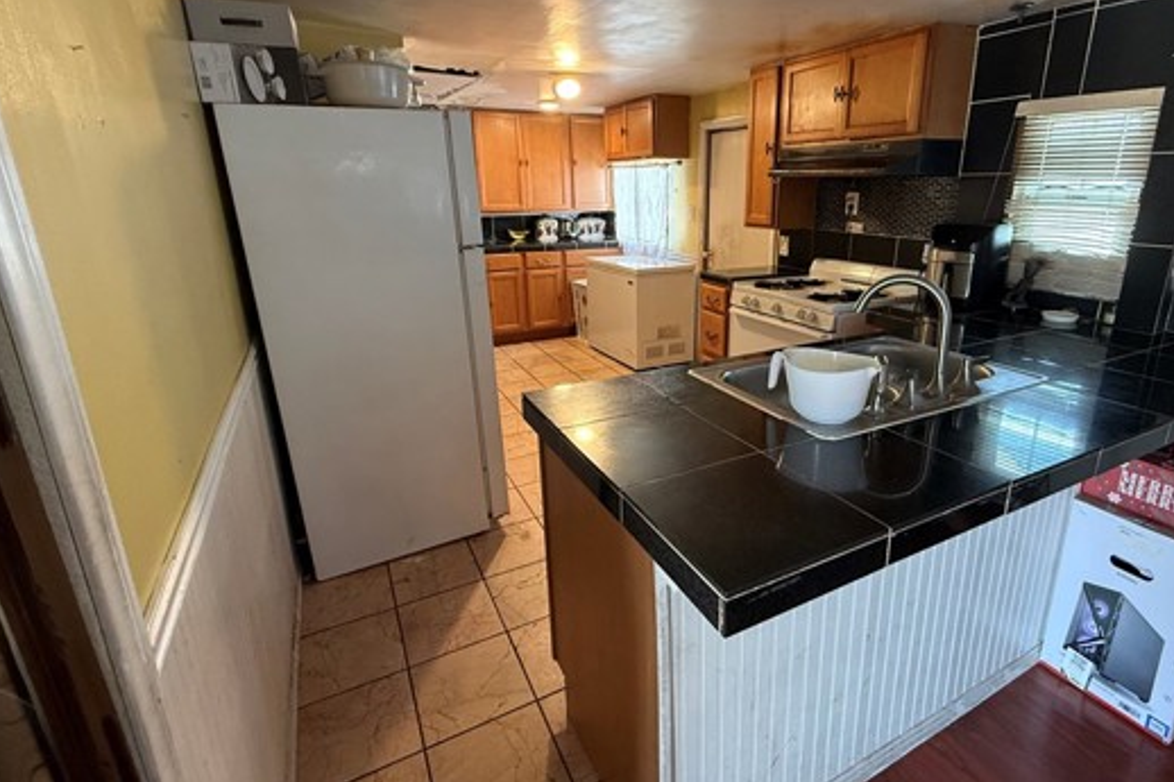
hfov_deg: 89.7
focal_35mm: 18
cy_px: 351
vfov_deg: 67.2
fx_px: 587
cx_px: 653
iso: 400
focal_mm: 2.22
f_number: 2.2
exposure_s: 1/60
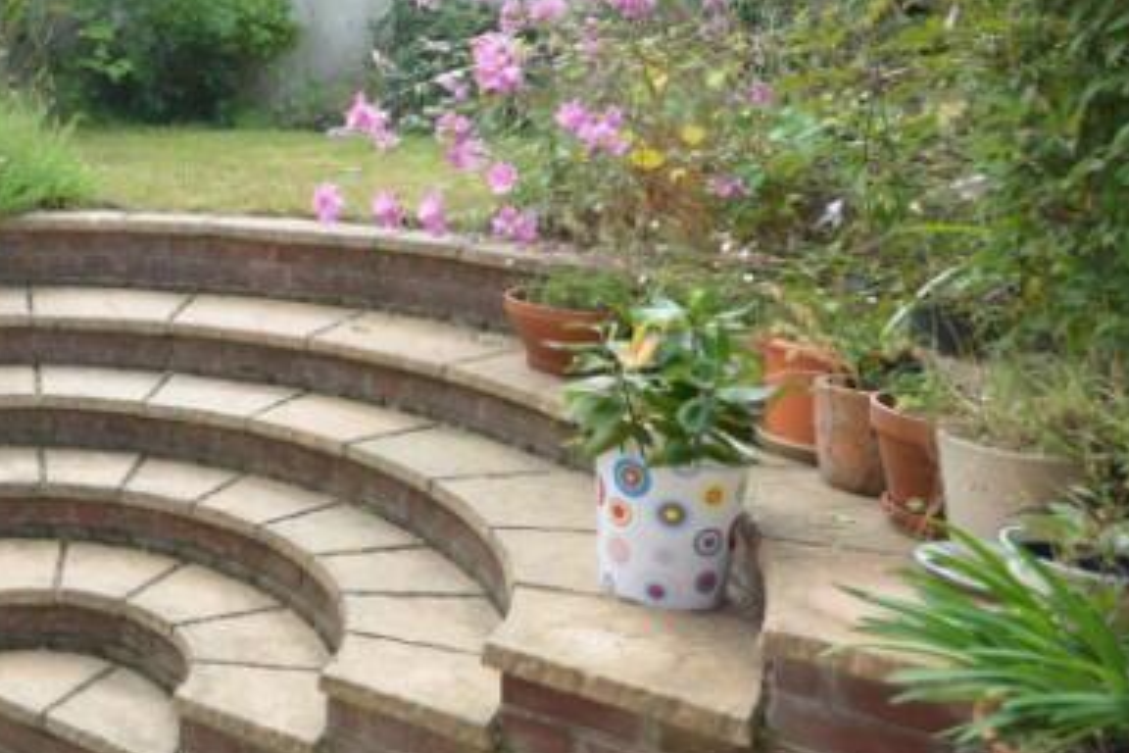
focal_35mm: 40
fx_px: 1254
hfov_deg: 40.7
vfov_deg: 33.0
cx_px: -62
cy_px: 225
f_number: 8
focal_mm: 10
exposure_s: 1/200
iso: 400
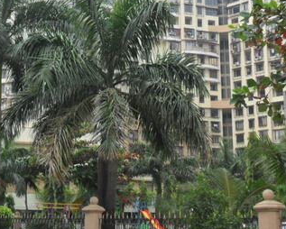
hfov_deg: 29.9
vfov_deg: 24.2
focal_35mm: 63
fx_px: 534
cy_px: 89
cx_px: 118
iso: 100
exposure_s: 1/60
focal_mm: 5.7
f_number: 3.7
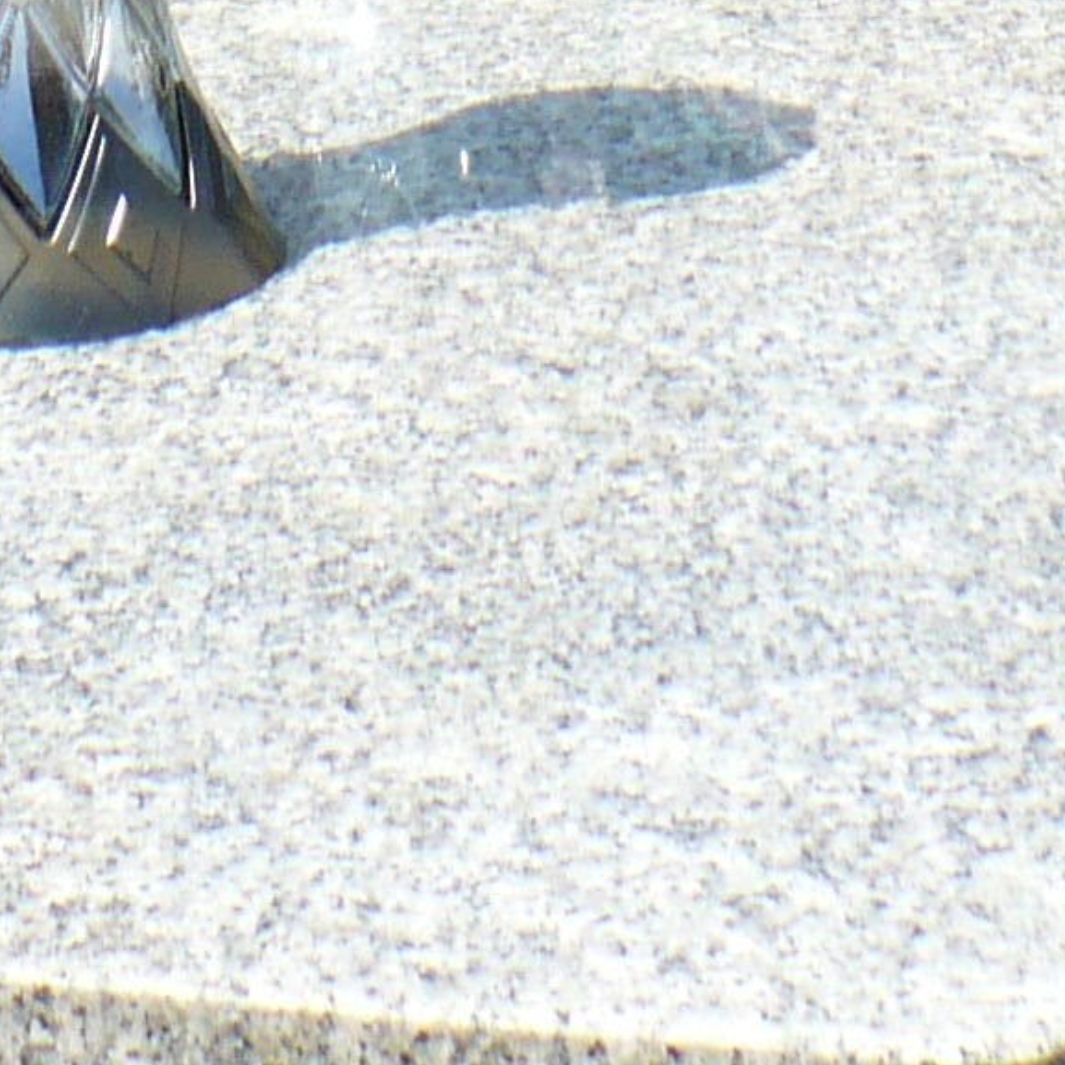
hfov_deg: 10.0
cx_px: 722
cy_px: -851
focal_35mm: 174
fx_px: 6057
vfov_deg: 9.6
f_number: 2.8
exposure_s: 1/1000
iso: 100
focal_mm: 6.1
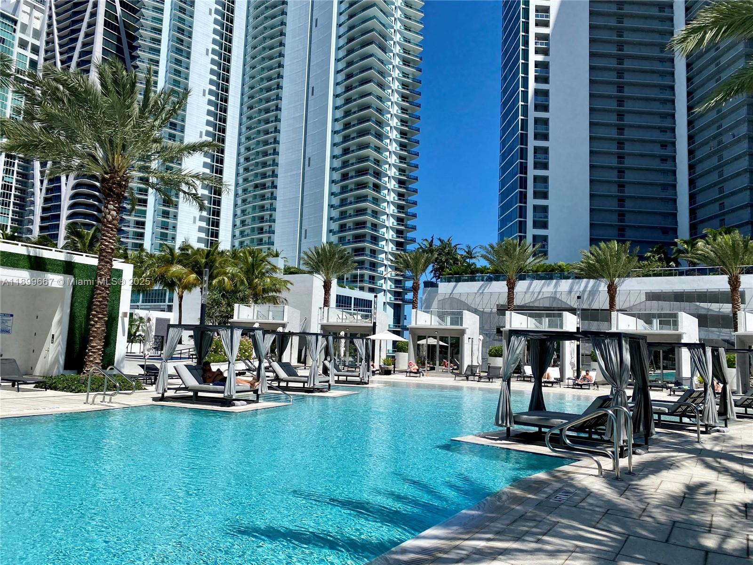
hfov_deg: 67.3
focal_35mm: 26
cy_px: 282
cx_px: 376
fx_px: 566
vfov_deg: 53.1
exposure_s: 1/4444
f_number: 1.8
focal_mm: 4.25
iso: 32
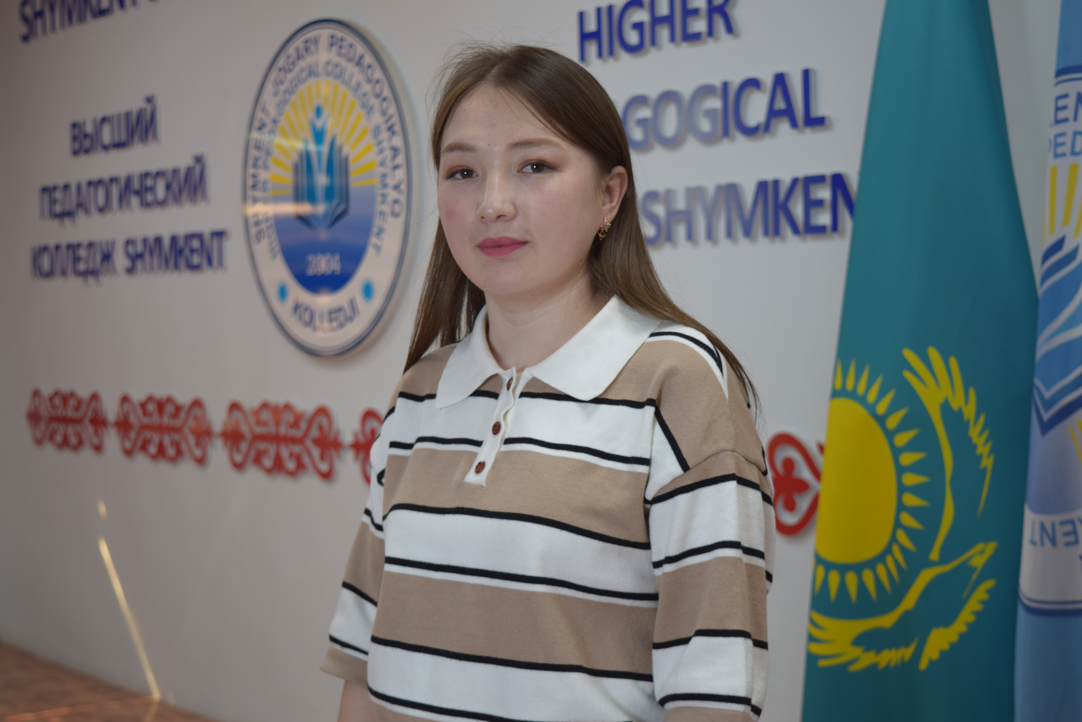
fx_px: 2029
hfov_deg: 29.9
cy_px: 361
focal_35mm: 68
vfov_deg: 20.2
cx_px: 541
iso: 400
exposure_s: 1/60
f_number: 5
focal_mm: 45
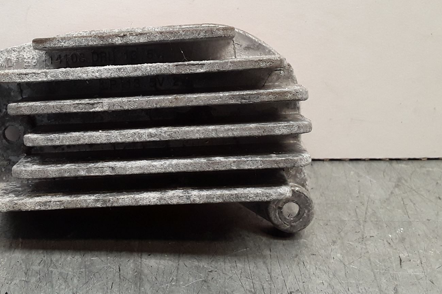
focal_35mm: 46
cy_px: 107
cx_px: 136
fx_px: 565
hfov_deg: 42.0
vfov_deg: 29.1
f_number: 1.9
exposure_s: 1/100
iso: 64
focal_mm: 2.91
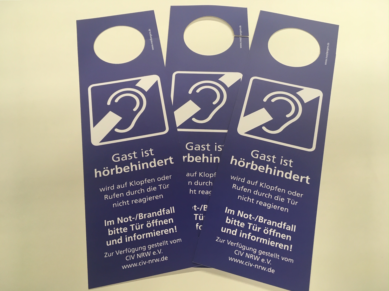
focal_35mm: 29
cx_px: 194
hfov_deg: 61.7
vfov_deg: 48.2
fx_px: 326
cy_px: 146
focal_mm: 4.15
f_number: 2.2
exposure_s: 1/33
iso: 40
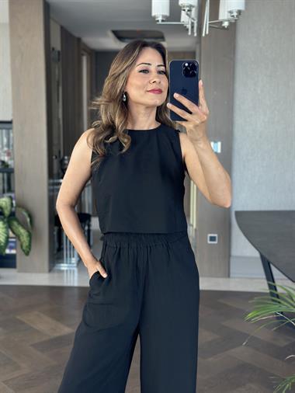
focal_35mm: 48
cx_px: 148
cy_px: 196
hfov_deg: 30.3
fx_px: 545
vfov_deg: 39.6
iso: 125
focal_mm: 6.86
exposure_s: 1/97
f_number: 1.78
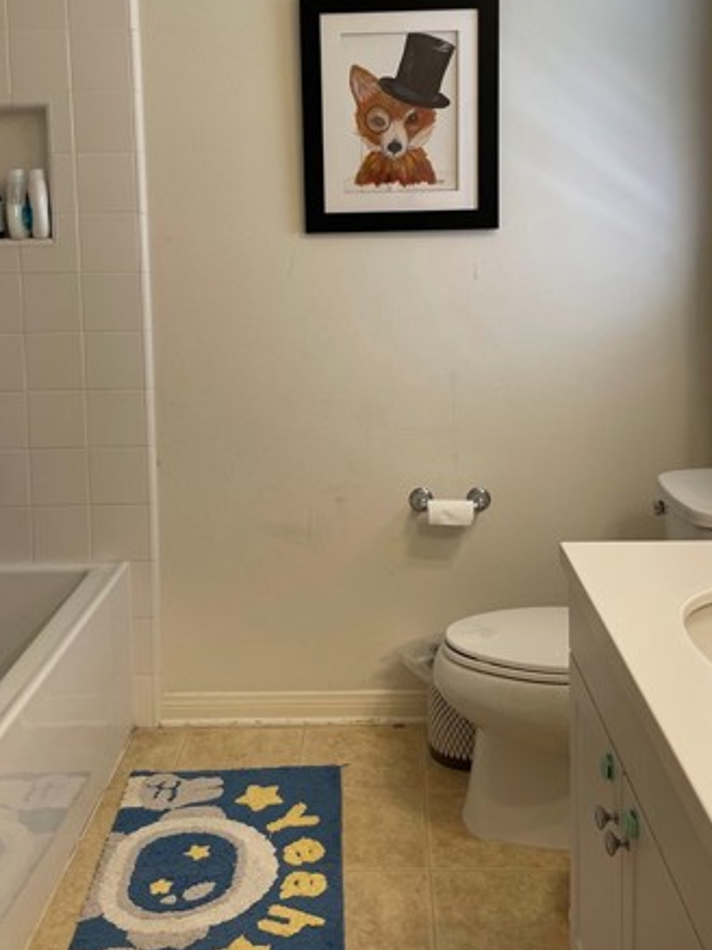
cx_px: 345
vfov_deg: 48.2
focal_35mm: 38
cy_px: 319
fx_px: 1043
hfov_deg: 37.7
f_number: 1.6
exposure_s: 1/120
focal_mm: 4.2
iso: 64
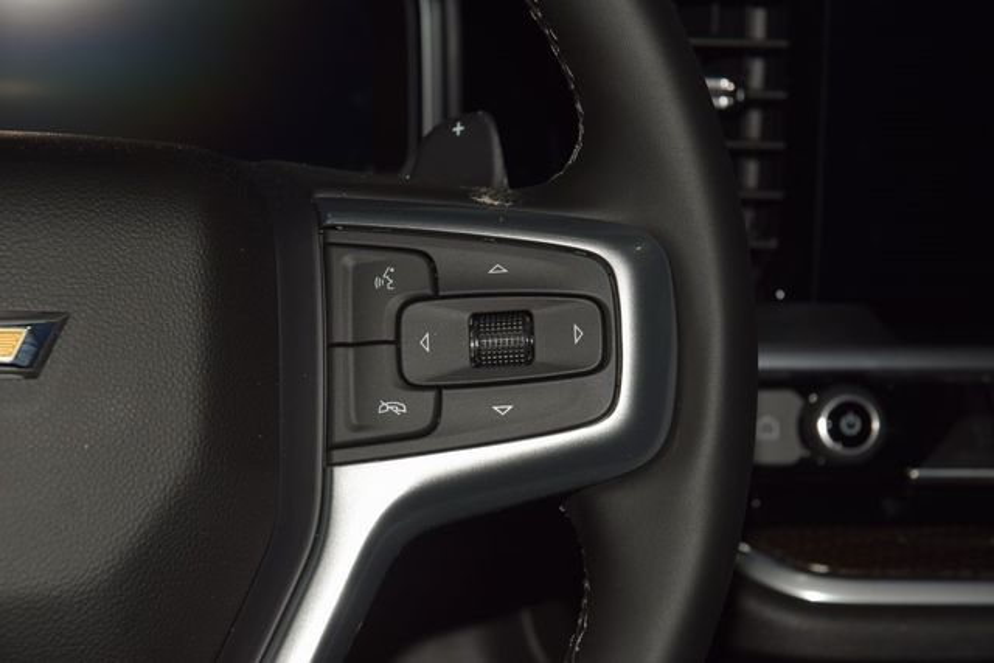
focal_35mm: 105
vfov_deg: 13.0
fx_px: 2900
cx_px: 497
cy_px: 332
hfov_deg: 19.5
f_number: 8
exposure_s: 1/125
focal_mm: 70
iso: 100
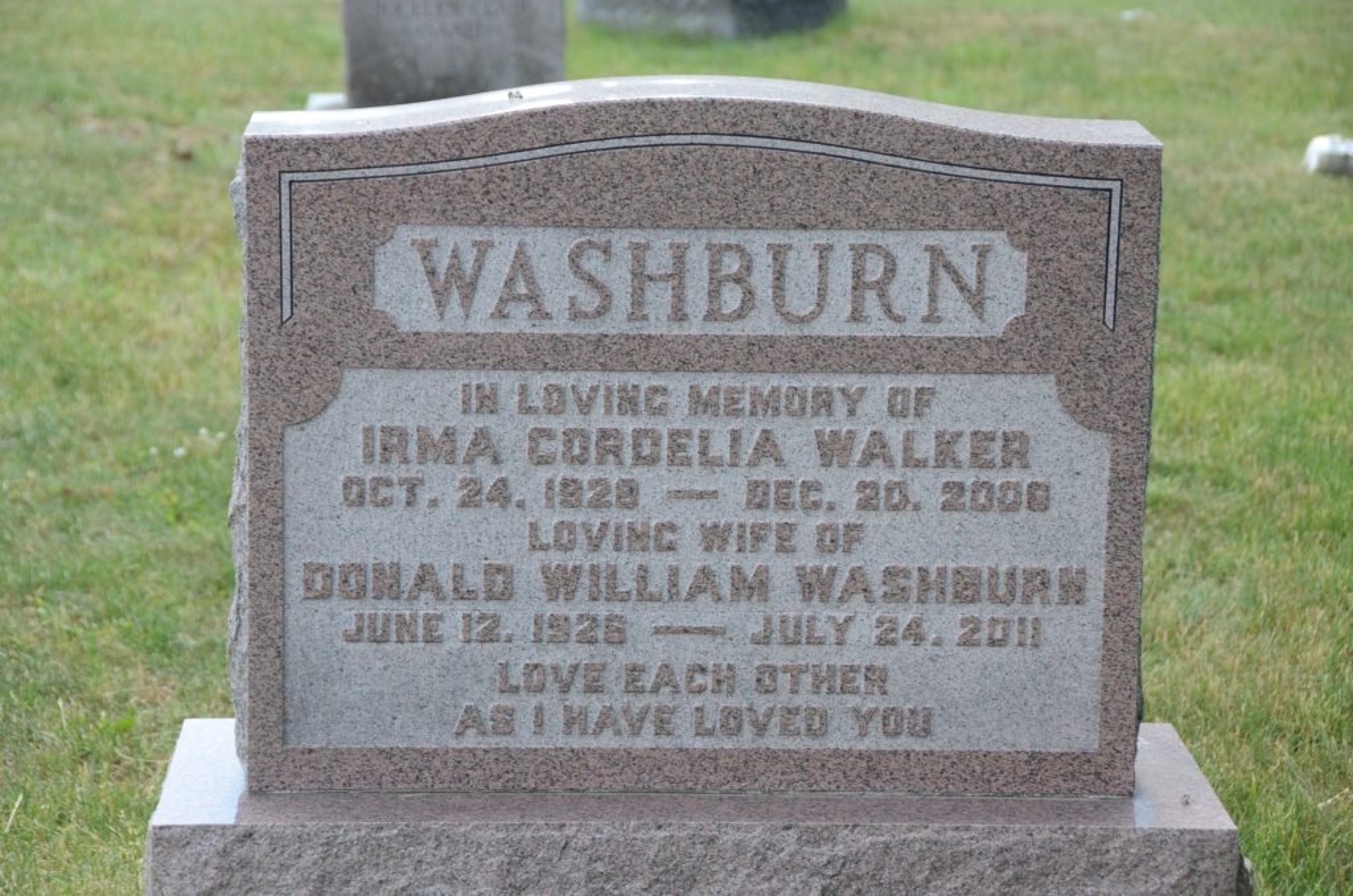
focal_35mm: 98
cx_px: 676
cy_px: 448
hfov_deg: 21.0
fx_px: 3656
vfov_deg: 14.0
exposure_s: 1/200
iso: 1000
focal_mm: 65
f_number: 5.6
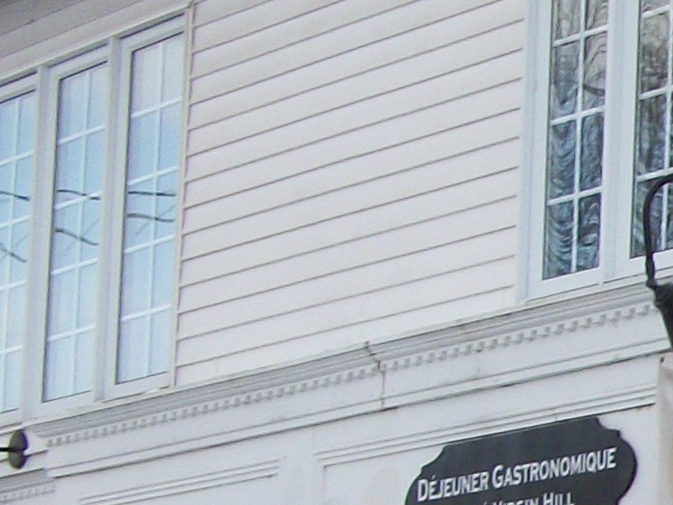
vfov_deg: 8.7
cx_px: 1390
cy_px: 508
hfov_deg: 10.6
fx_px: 3286
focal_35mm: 169
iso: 80
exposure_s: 1/80
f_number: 8.8
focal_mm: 5.7
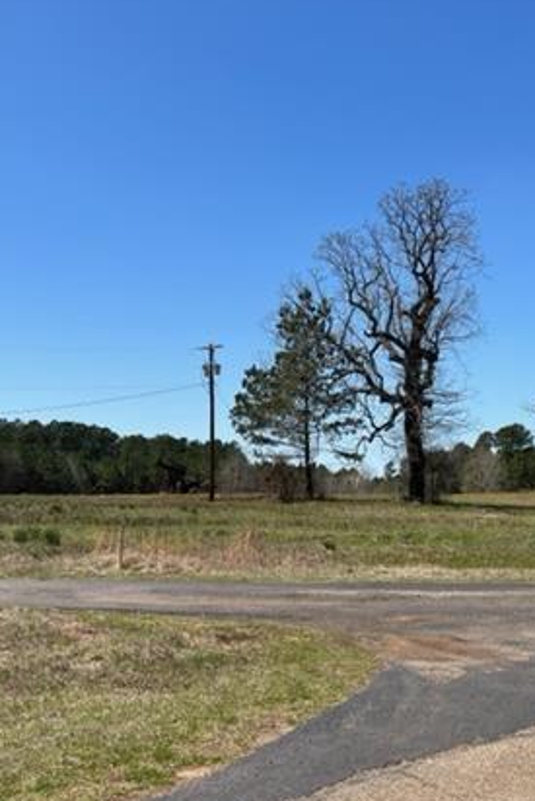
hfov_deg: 31.9
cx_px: 296
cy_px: 360
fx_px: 935
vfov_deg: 46.3
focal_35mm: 42
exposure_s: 1/4831
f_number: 1.5
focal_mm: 5.7
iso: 50
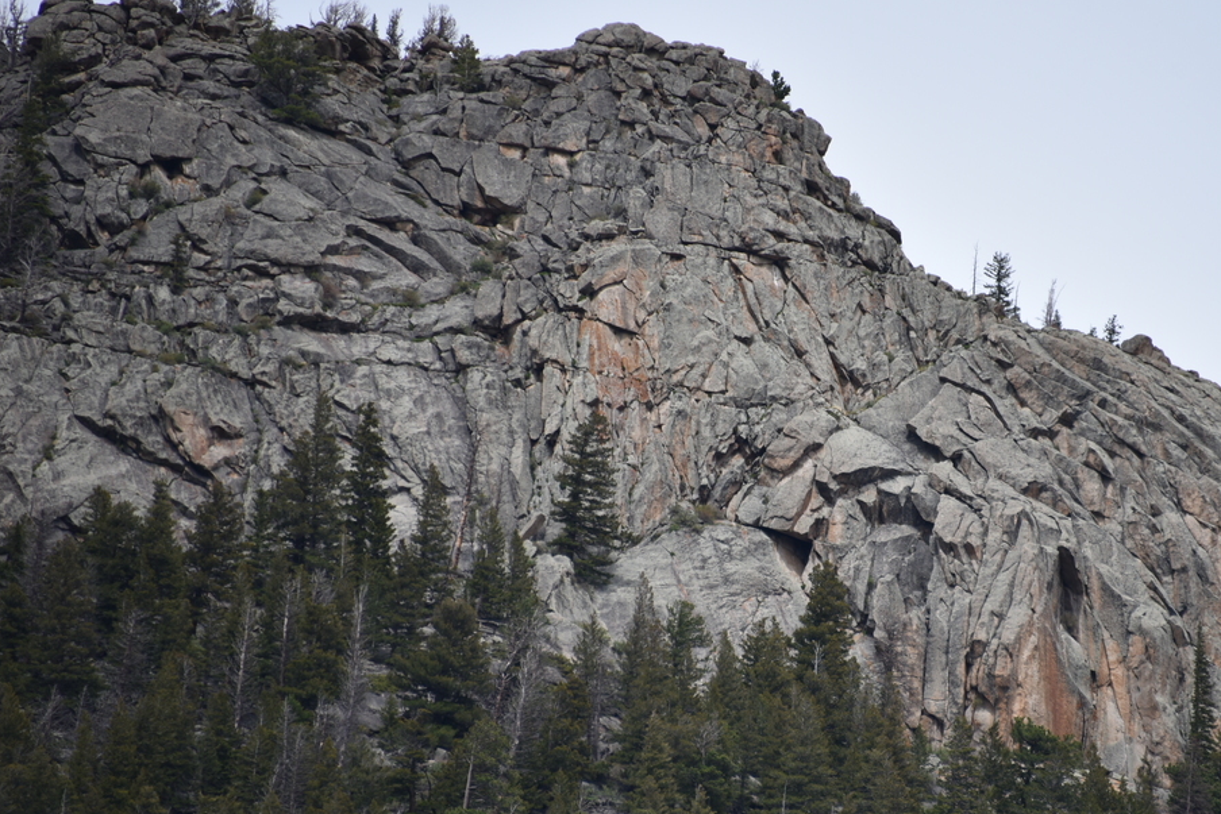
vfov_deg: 3.2
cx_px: 796
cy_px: 483
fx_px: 14416
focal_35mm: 425
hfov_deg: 4.8
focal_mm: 300
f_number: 5.6
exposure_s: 1/640
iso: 180
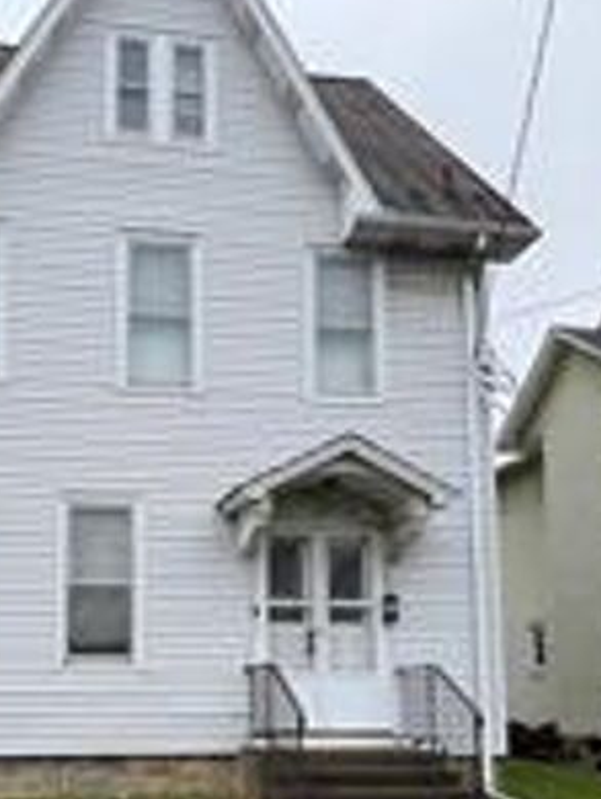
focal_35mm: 41
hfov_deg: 34.6
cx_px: 168
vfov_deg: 44.4
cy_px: 589
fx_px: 948
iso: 80
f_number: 1.78
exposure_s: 1/1091
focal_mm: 6.76
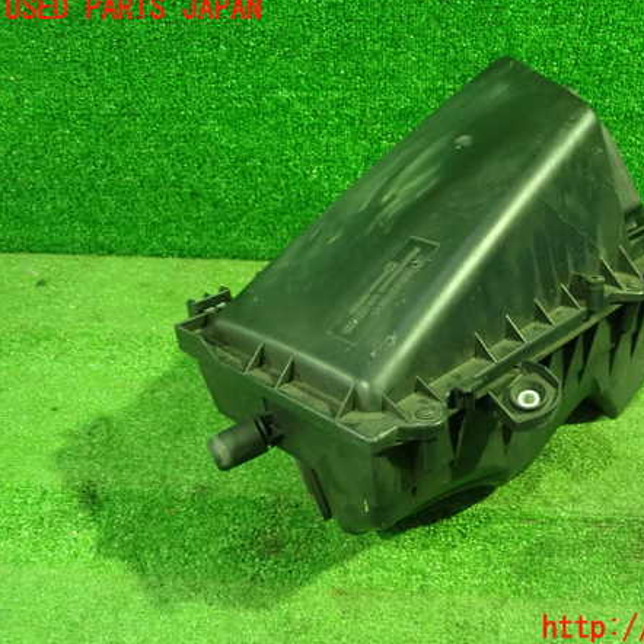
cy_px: 319
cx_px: 434
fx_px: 758
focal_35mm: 36
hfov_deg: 45.3
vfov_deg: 46.0
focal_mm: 5.5
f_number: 2.3
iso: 1250
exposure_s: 1/30
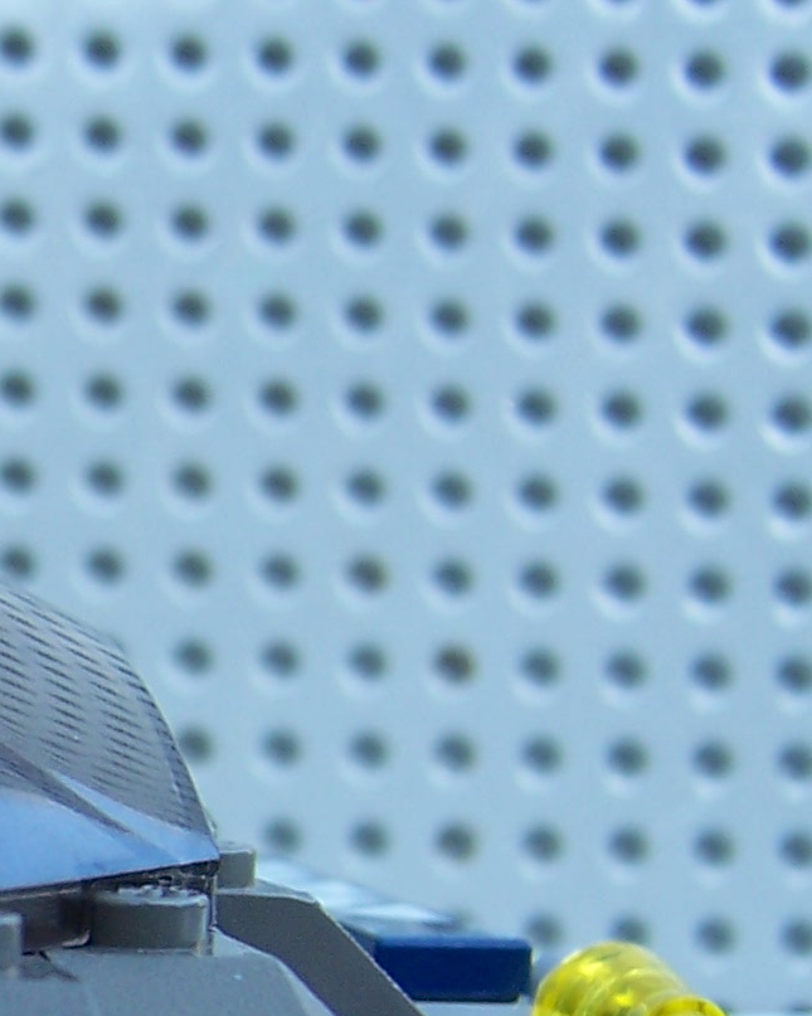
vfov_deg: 20.4
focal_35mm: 92
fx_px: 2765
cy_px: 922
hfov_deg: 15.2
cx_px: -477
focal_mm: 5.5
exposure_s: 1/90
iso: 80
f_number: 3.4
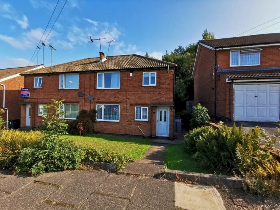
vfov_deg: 78.1
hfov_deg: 94.5
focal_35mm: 16
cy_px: 105
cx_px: 140
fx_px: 129
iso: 50
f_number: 2.2
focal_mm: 2.35
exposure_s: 1/824
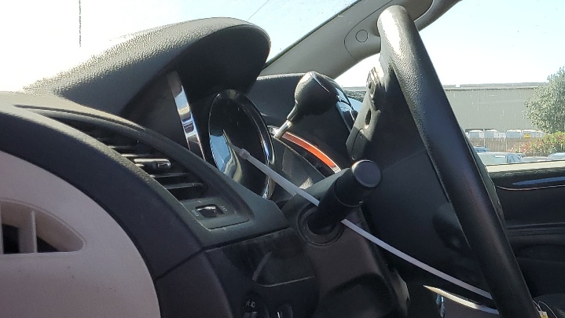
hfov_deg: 30.5
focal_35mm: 63
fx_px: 944
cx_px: 590
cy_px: 239
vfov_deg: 19.0
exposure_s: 1/1000
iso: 50
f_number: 1.5
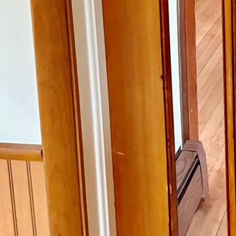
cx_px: 311
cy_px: -112
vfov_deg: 18.8
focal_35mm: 82
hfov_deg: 19.4
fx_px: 632
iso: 500
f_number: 1.6
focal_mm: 5.96
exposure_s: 1/41
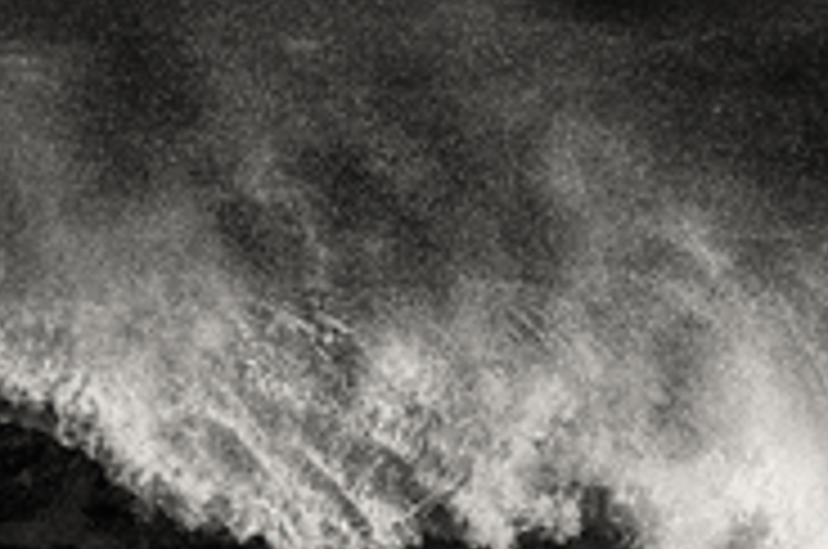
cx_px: -112
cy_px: 612
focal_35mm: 931
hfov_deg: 2.2
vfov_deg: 1.5
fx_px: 21376
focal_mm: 190
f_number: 11
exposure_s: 1/1250
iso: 100
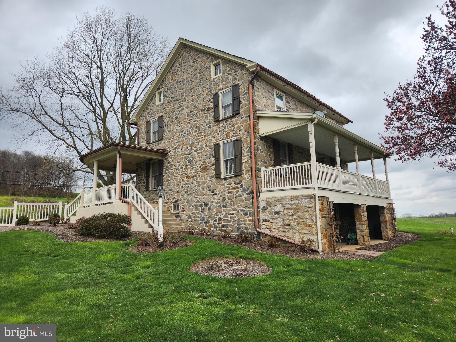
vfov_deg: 58.9
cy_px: 171
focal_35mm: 23
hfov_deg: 73.9
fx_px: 303
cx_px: 228
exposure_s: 1/1332
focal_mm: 5.4
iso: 20
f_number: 1.8
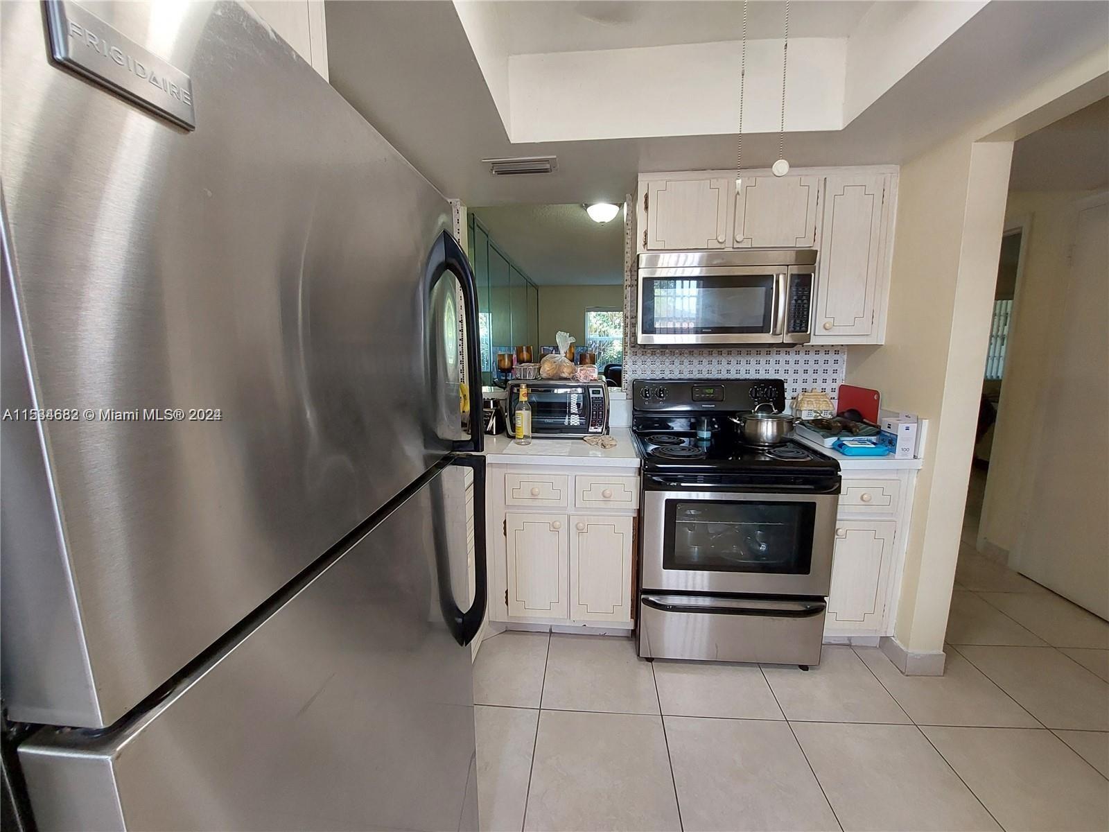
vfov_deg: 89.9
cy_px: 416
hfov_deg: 106.2
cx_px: 554
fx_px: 416
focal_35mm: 13
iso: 160
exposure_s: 1/60
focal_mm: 1.74
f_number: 2.2
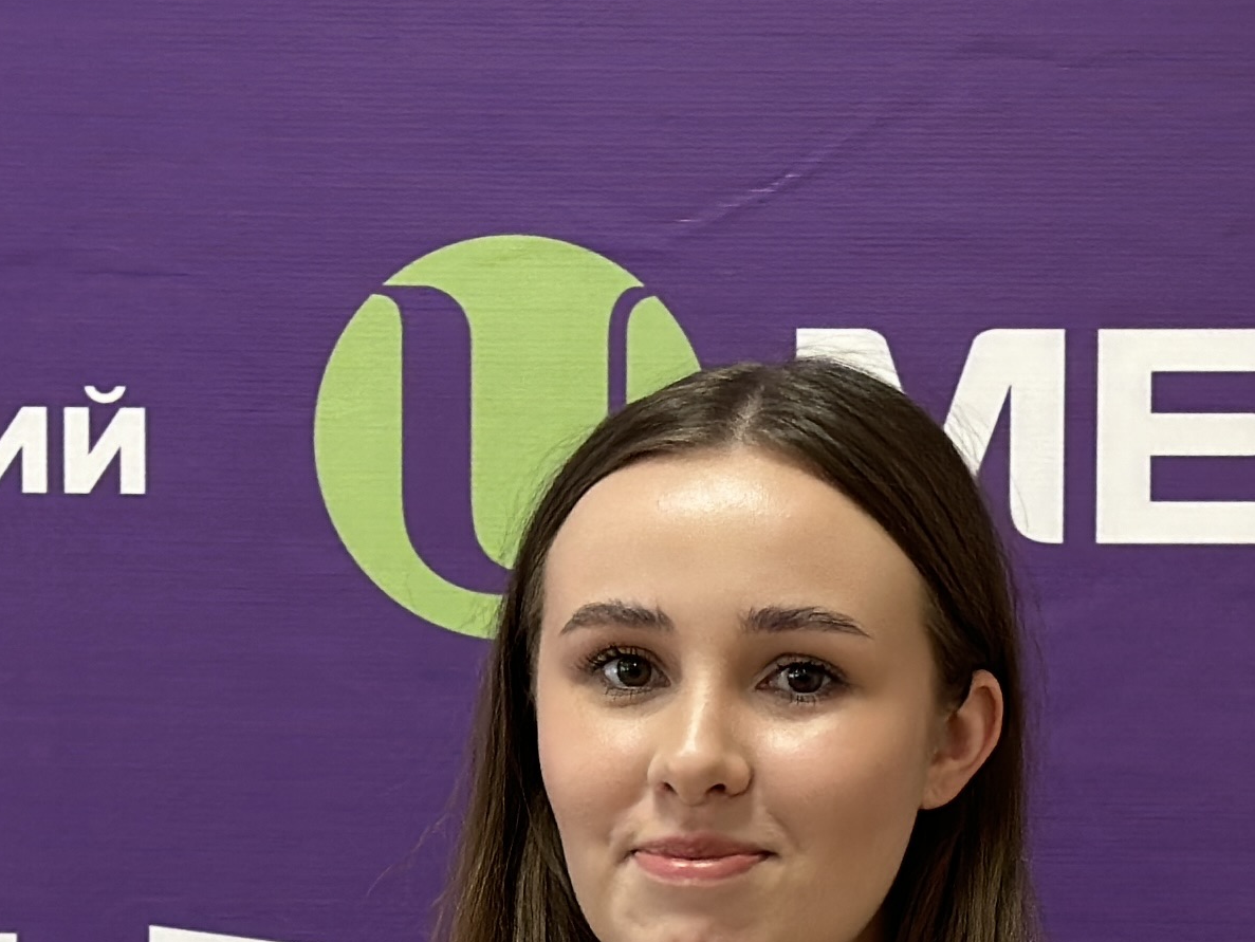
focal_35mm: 163
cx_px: 782
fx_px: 5911
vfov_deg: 8.9
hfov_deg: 12.1
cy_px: 1312
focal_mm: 6.86
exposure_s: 1/100
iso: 100
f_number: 1.78
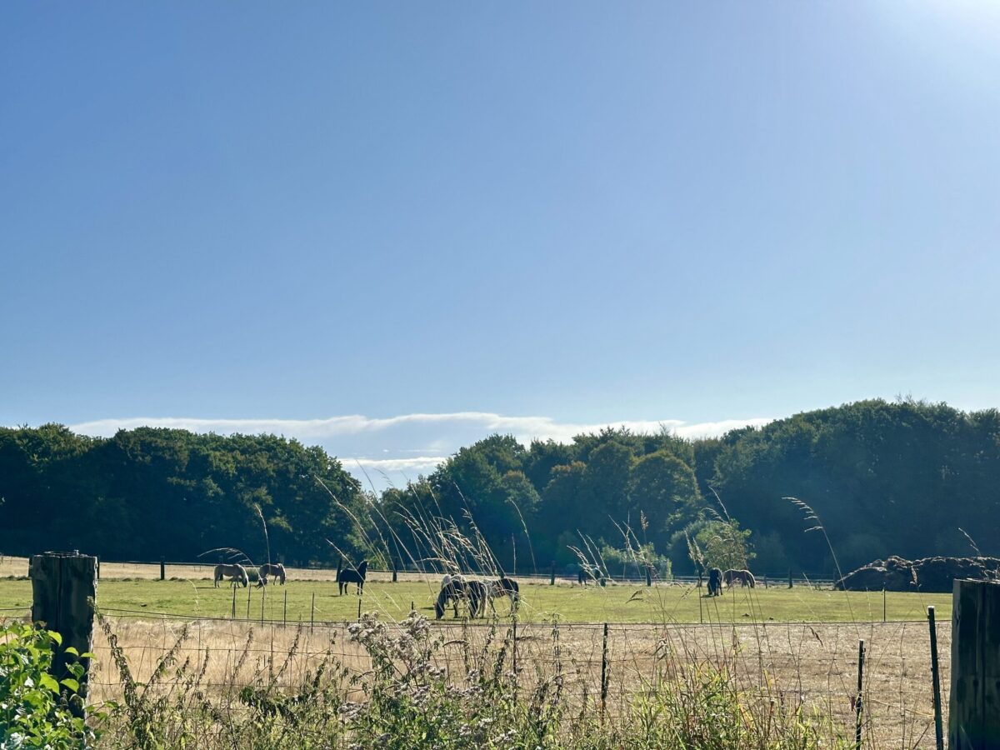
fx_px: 1387
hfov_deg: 39.7
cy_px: 375
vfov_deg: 30.3
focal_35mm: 48
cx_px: 500
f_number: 1.78
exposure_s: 1/5556
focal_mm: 6.86
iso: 64
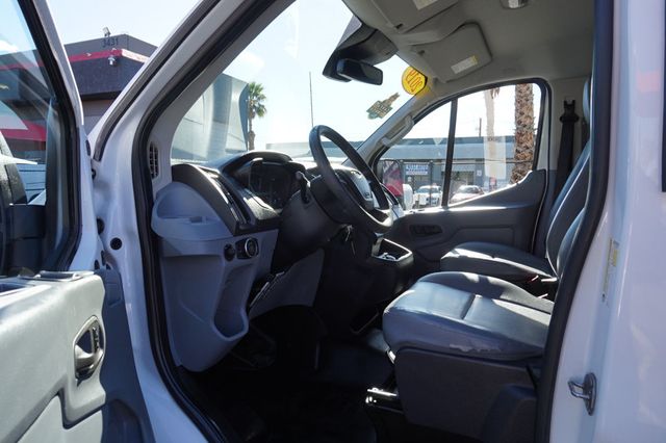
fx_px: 444
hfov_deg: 73.8
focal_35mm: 24
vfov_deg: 53.1
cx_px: 333
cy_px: 222
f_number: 7.1
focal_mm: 16
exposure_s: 1/100
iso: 100
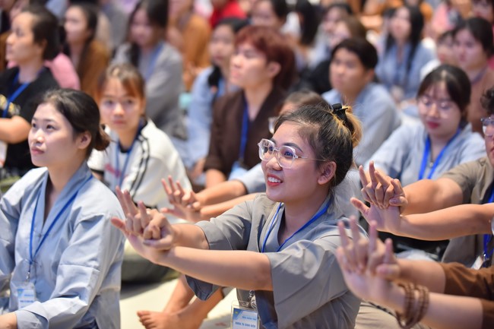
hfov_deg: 22.6
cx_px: 247
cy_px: 164
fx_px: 1235
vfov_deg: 15.2
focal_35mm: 90
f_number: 2.8
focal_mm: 90
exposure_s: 1/200
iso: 1250
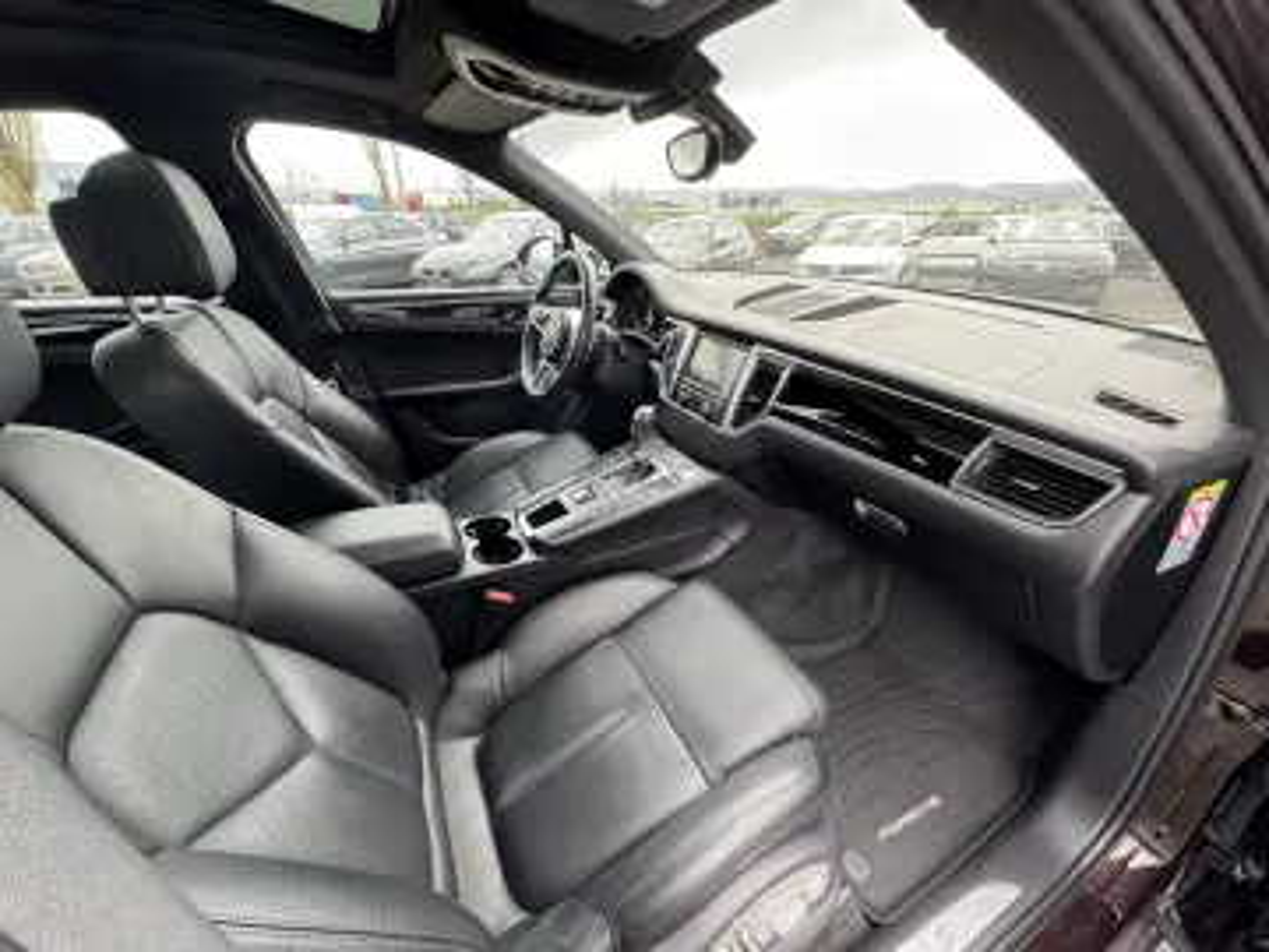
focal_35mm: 14
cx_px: 634
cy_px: 476
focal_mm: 2.22
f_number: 2.2
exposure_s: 1/99
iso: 64
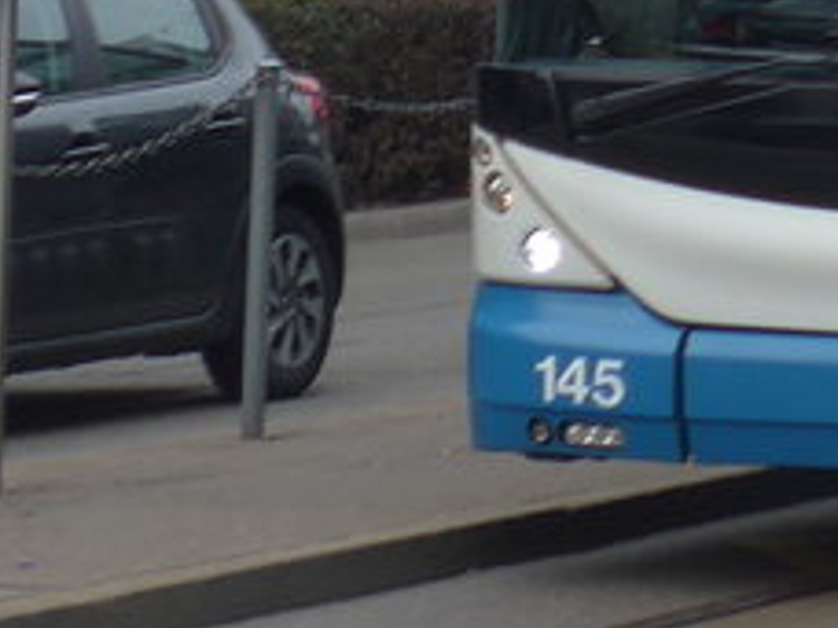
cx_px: 1584
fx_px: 6996
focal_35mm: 289
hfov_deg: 6.7
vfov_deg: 5.0
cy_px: -723
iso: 80
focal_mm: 11.3
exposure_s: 1/200
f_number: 3.4
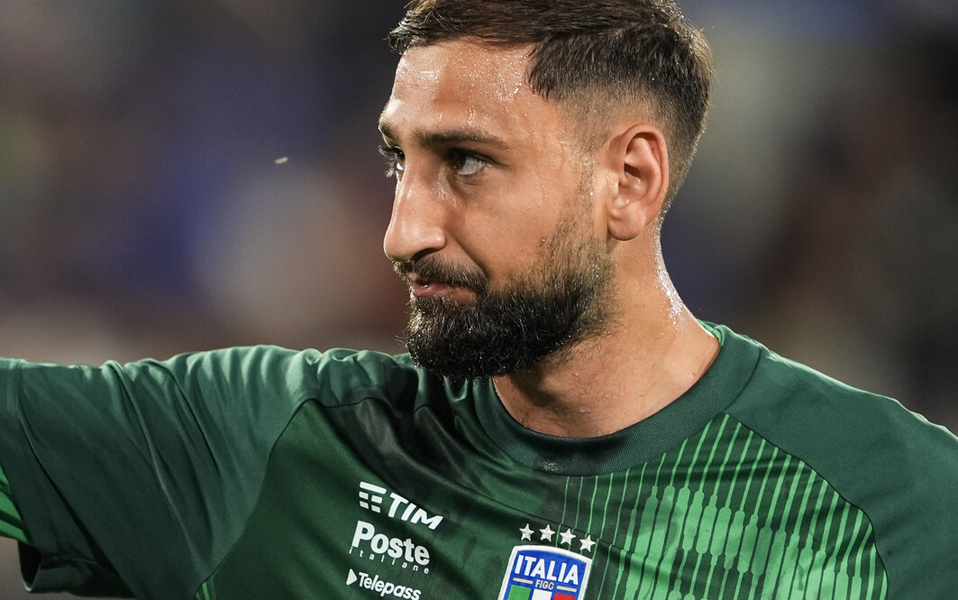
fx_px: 24026
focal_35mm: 920
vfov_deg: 1.4
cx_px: 224
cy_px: 370
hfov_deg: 2.3
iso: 1250
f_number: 2.8
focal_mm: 400
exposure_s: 1/1000
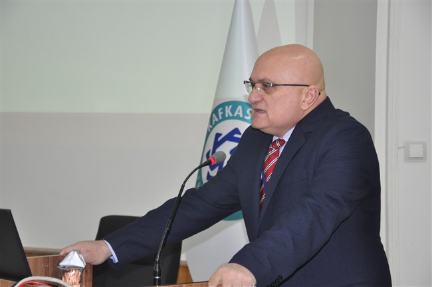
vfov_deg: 14.7
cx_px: 216
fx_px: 1115
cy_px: 144
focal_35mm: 93
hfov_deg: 21.9
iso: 1250
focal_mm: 62
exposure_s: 1/60
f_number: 5.3
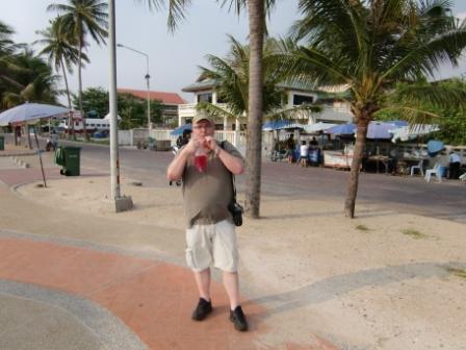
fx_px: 377
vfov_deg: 49.7
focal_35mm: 28
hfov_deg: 63.4
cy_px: 175
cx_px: 233
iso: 100
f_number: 7
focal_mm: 4.9
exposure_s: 1/320
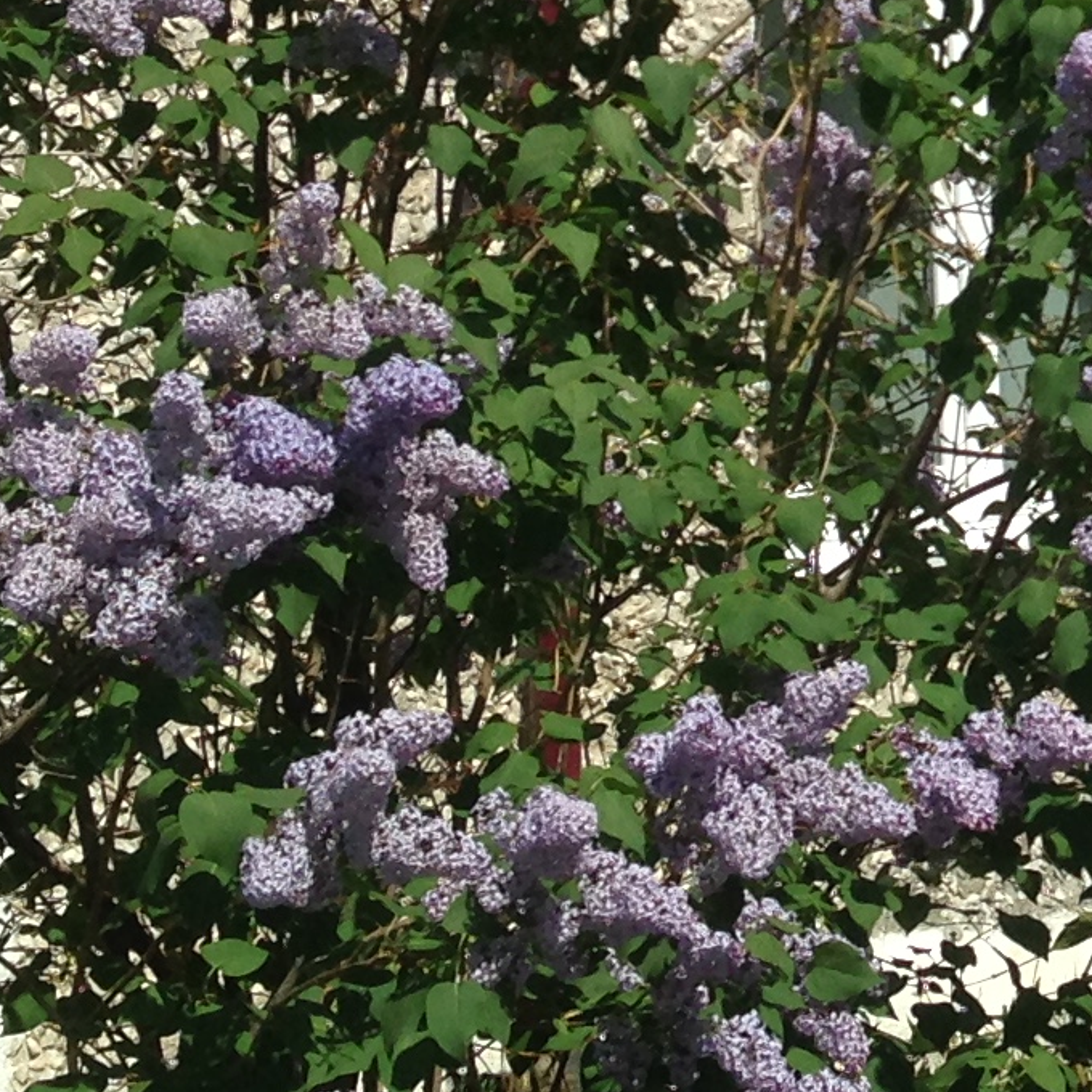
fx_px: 4997
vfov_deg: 12.2
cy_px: -149
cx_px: 1741
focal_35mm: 140
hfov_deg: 11.8
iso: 50
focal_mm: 4.12
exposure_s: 1/2169
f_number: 2.4
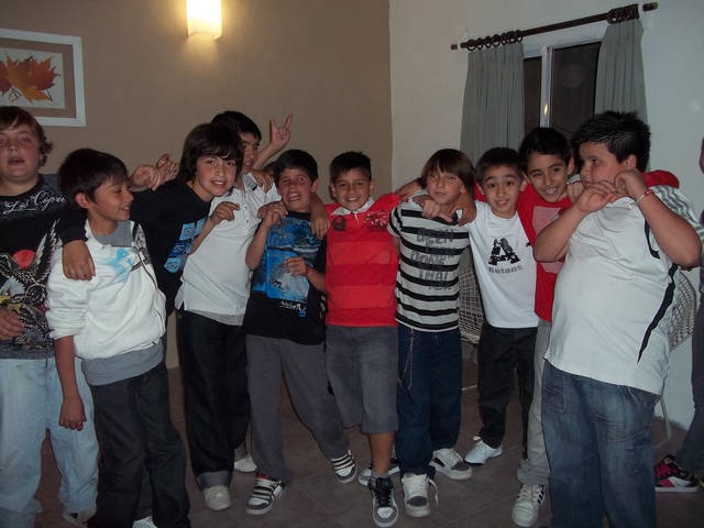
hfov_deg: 56.8
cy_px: 264
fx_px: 651
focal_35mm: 32
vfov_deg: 44.2
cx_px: 352
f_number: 2.9
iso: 80
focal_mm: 5.7
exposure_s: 1/30
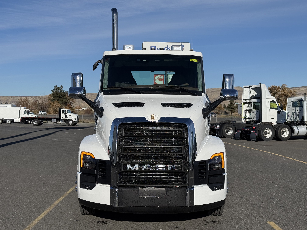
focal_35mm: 48
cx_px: 154
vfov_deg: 30.3
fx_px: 426
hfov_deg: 39.7
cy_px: 115
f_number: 1.78
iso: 80
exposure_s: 1/9901
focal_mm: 6.76
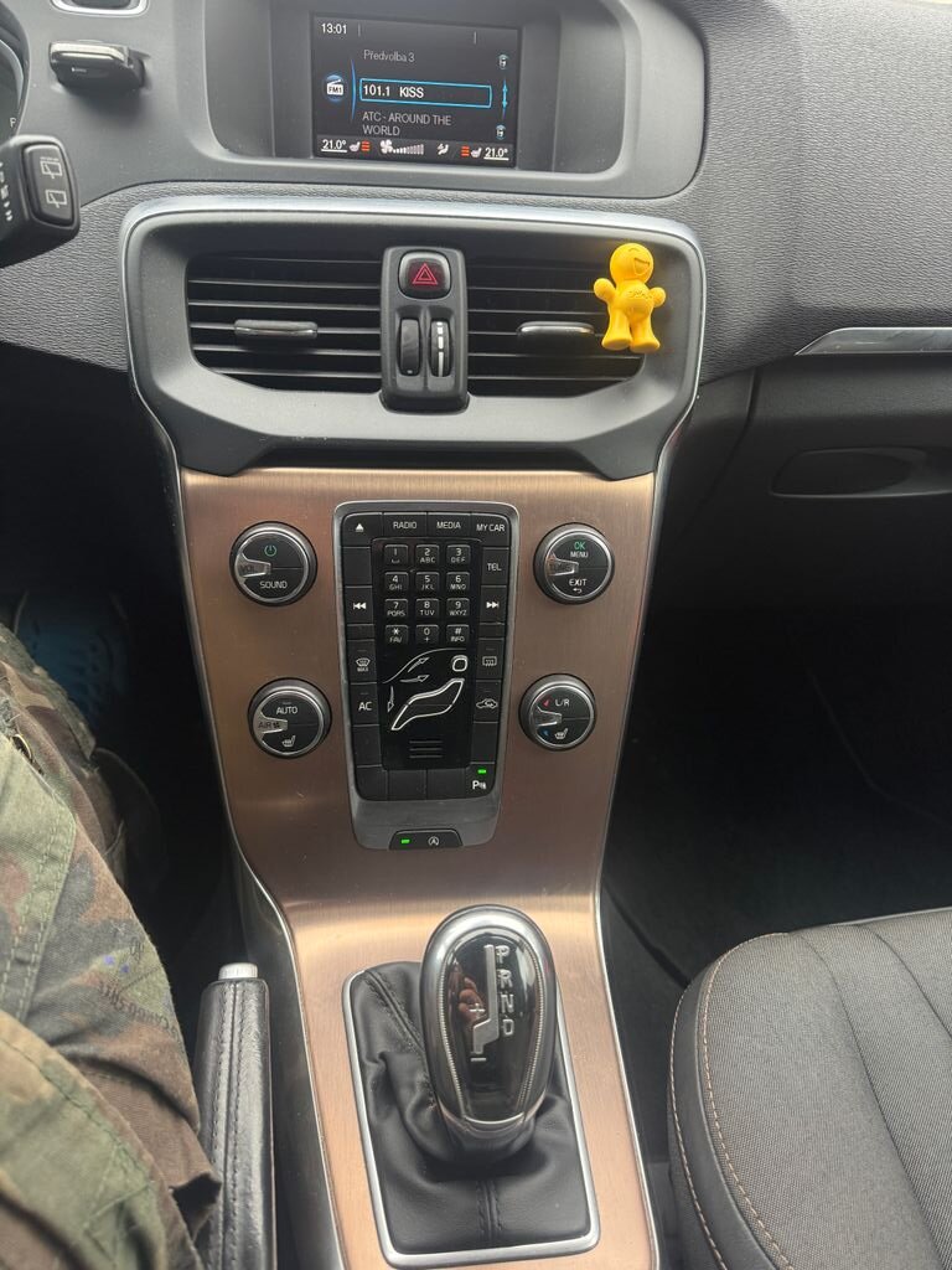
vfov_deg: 71.6
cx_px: 476
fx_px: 880
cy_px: 635
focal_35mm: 24
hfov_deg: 56.8
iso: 200
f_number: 1.78
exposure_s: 1/74
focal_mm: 6.76
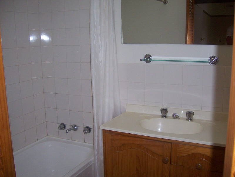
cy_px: 88
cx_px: 118
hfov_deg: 51.4
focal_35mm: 36
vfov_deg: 39.7
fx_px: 244
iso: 125
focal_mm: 6.2
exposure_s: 1/60
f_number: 2.8
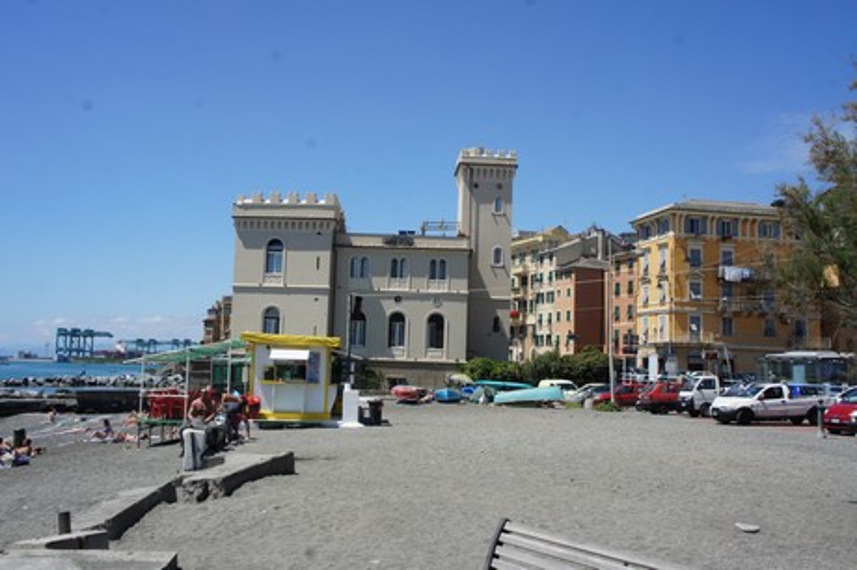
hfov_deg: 53.2
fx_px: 856
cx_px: 428
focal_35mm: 36
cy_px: 285
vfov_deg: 36.8
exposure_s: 1/250
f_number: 11
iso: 200
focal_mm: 24
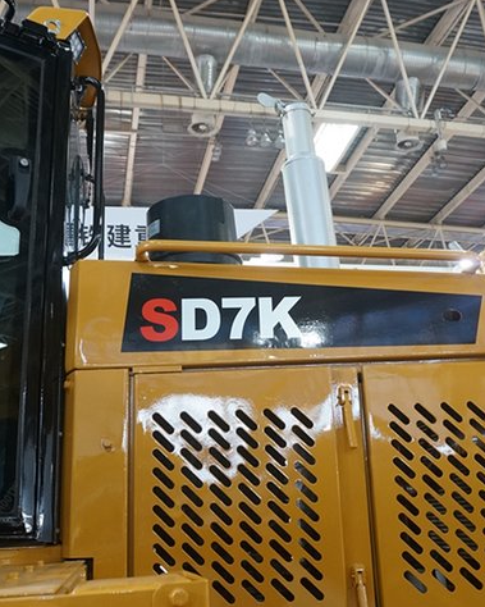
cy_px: 316
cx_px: 244
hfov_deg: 39.1
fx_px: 682
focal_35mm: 38
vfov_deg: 47.9
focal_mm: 16
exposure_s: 1/60
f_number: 4
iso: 800
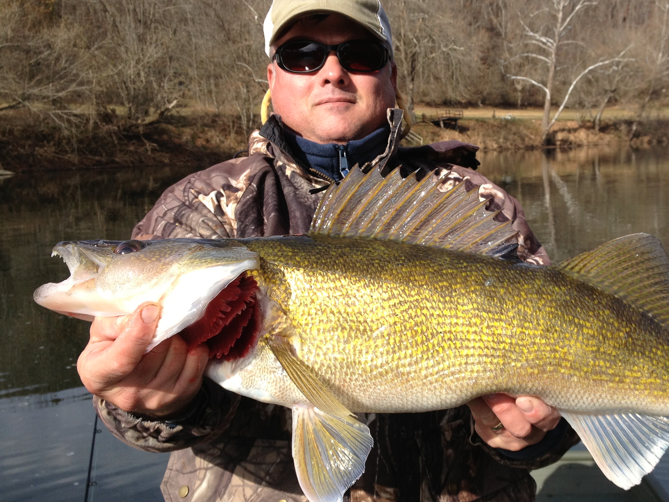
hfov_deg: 39.3
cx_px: 435
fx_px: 928
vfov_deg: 30.3
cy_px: 268
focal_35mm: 48
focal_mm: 4.28
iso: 50
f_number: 2.4
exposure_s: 1/1284
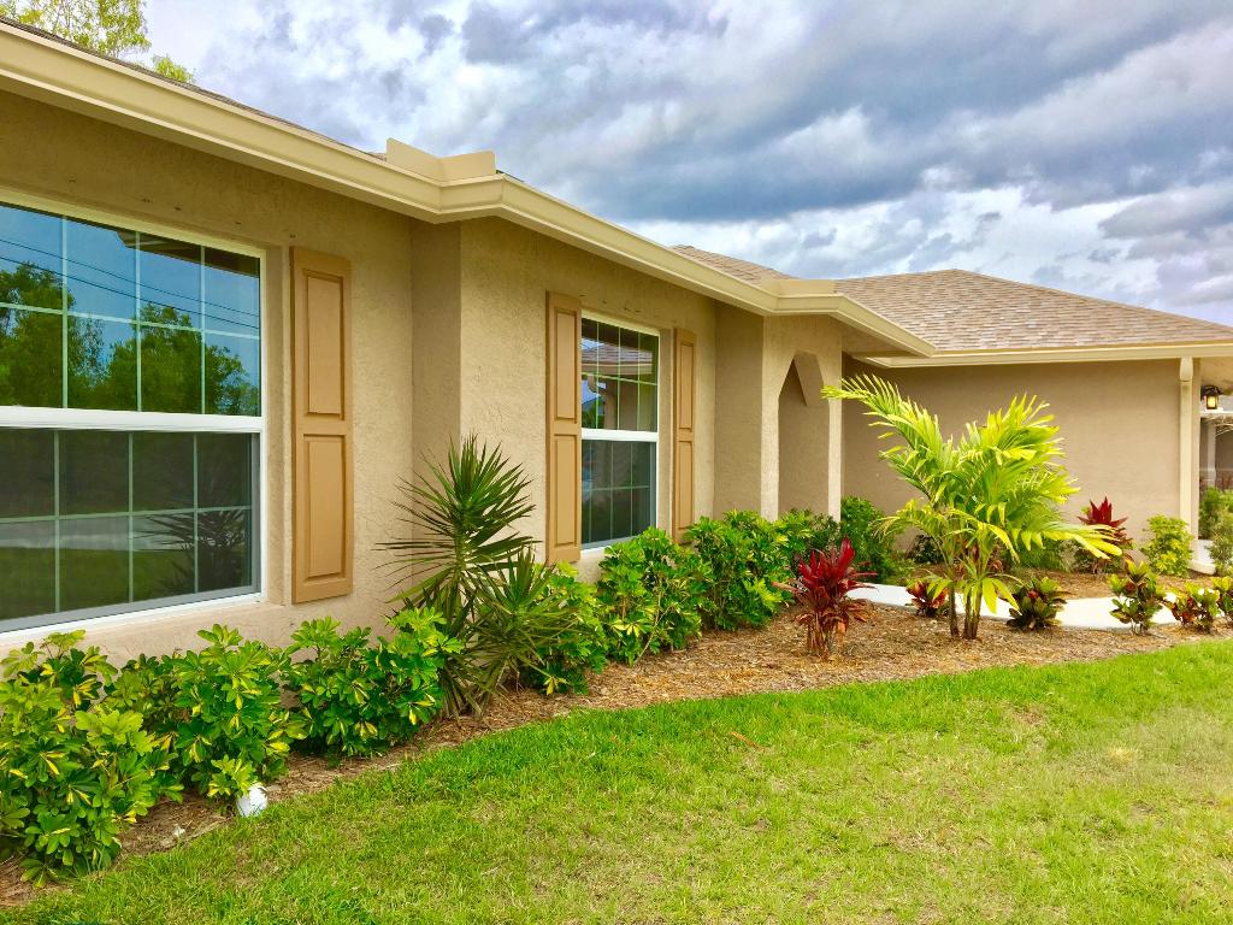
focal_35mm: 29
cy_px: 462
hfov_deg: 61.7
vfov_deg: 48.2
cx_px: 616
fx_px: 1033
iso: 25
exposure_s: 1/699
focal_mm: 4.15
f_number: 2.2
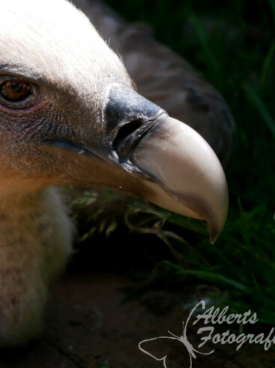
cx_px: 12
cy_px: 168
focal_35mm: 941
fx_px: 9976
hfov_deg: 1.6
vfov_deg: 2.1
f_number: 5.6
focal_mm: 300
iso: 500
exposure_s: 1/640
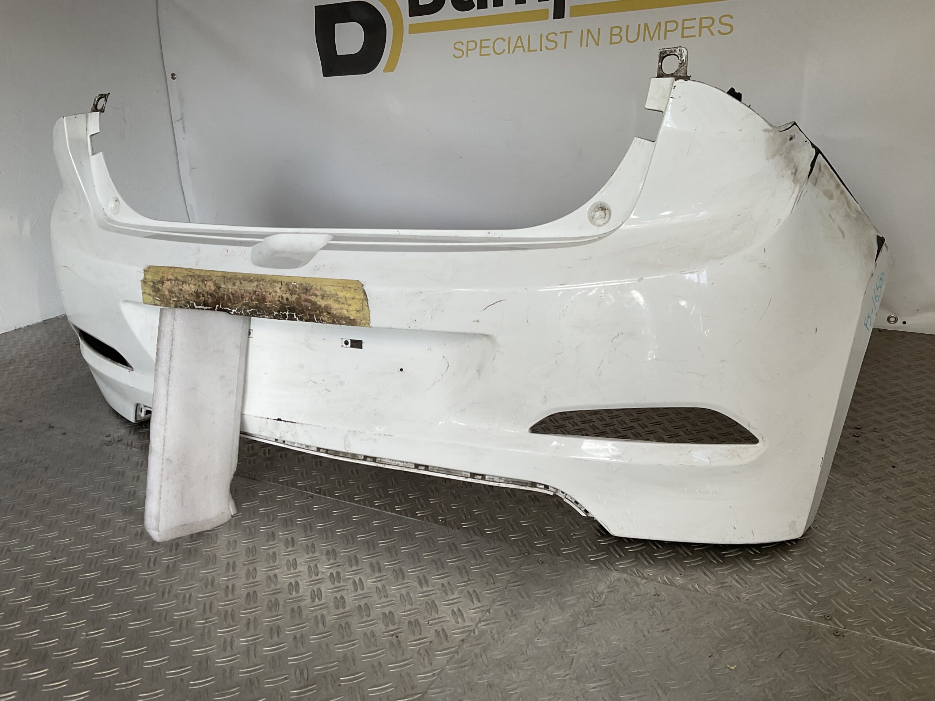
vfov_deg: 48.2
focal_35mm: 29
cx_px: 468
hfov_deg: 61.7
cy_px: 350
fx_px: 783
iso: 16
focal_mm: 3
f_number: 1.8
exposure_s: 1/100
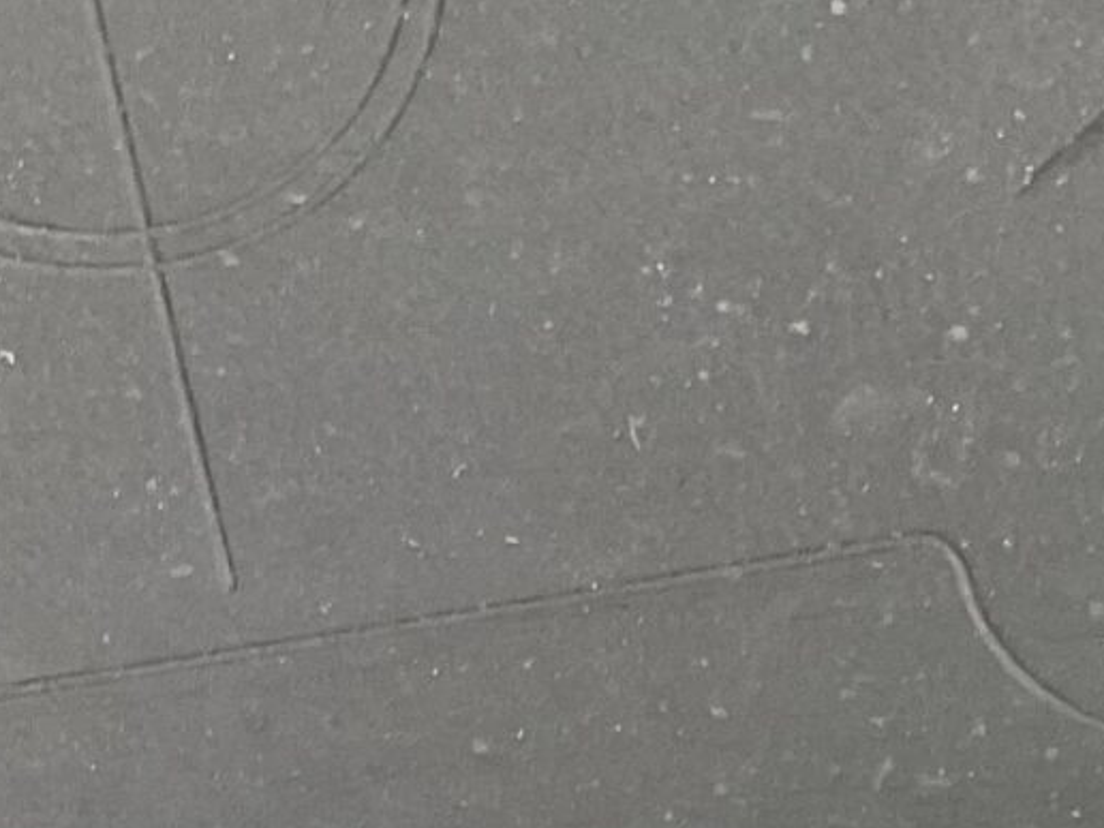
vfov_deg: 9.6
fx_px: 4593
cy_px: 1673
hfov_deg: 13.7
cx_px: 417
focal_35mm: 144
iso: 50
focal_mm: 3
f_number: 1.8
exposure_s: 1/100
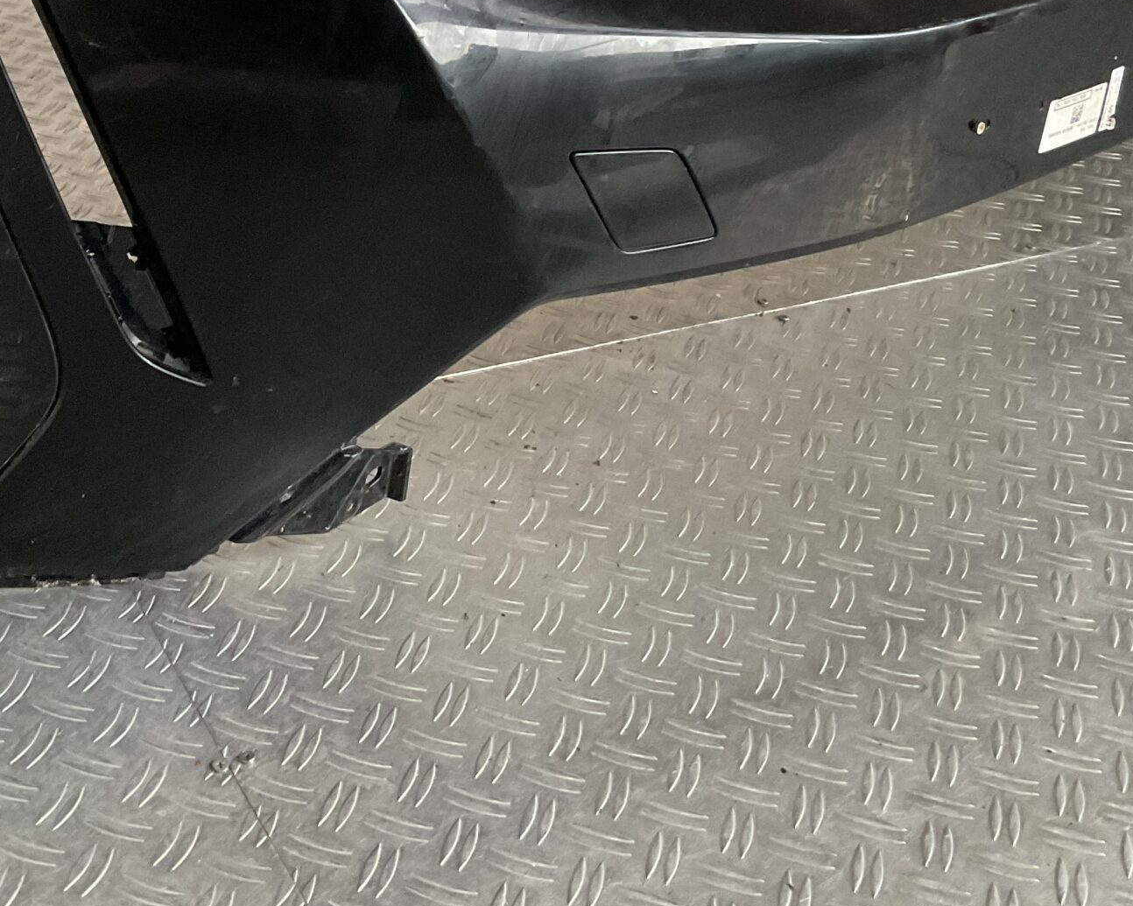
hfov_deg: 33.2
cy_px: 99
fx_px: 1878
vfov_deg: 26.3
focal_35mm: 56
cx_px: 350
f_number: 1.8
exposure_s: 1/60
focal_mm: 3
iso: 160
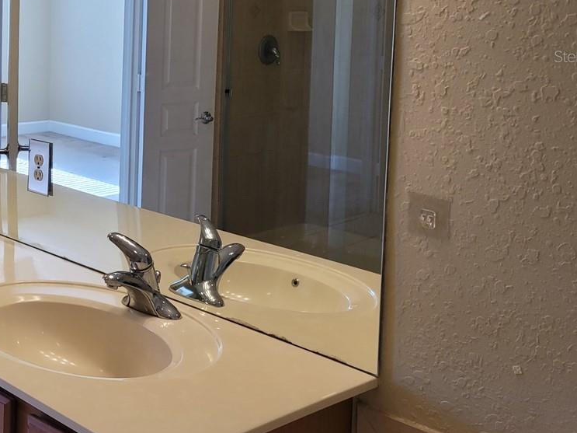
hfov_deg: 31.8
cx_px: 6
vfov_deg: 25.4
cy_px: 56
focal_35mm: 56
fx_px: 933
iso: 64
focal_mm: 5.4
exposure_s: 1/120
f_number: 1.8
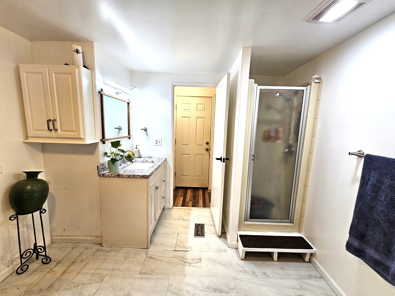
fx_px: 148
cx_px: 198
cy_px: 148
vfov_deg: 89.9
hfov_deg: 106.2
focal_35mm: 13
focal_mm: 2.2
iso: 100
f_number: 2.2
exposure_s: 1/60
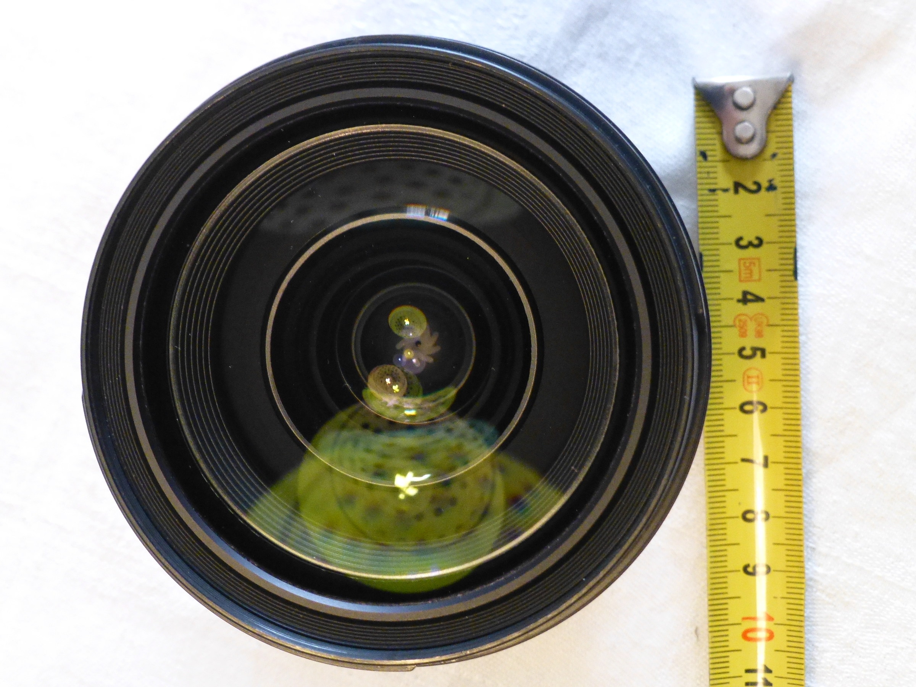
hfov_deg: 27.8
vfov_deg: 21.0
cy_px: 344
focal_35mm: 70
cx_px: 458
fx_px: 1852
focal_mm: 12.5
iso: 800
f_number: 5
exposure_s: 1/30
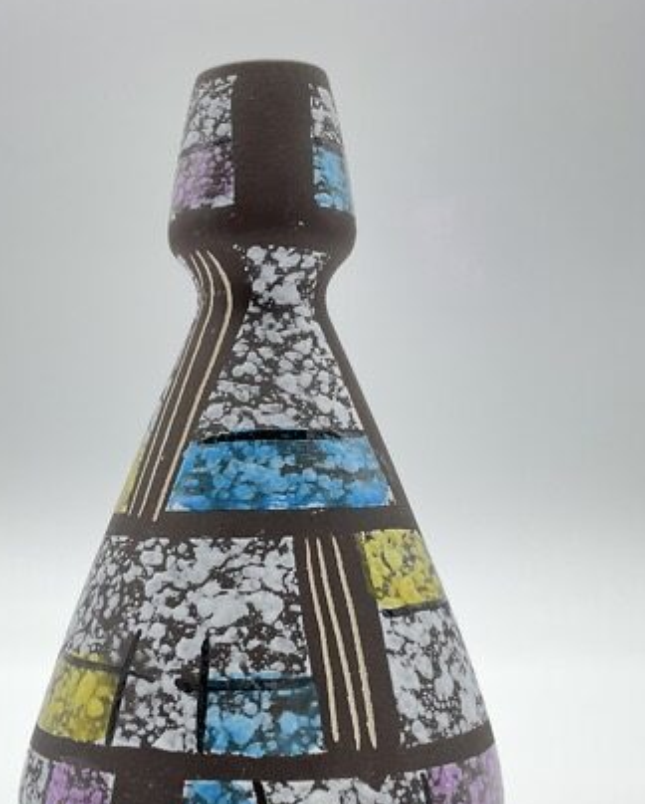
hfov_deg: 27.1
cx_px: 255
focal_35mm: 56
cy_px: 545
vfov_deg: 33.2
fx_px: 1334
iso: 16
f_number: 1.8
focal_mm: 3
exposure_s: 1/131
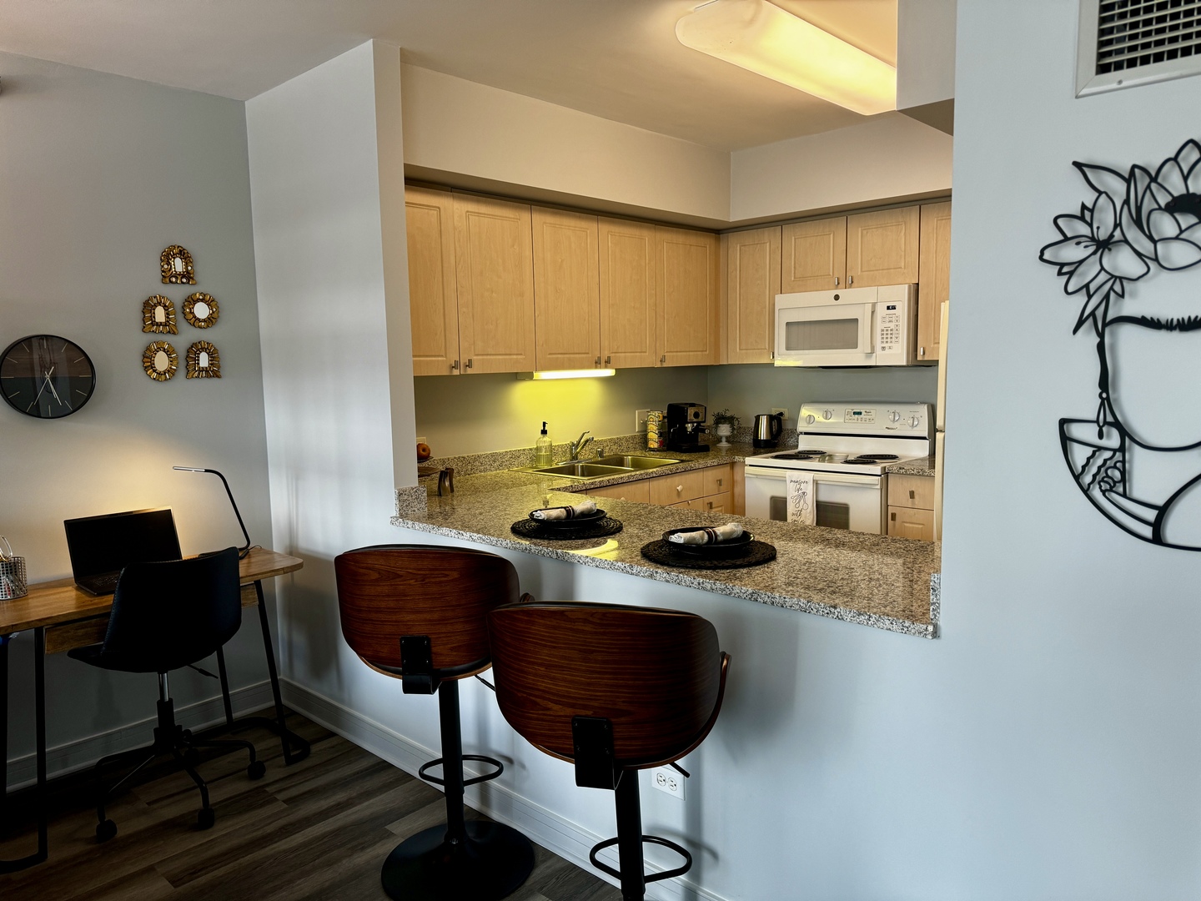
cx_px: 600
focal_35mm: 24
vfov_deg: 56.8
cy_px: 450
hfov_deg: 71.6
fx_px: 833
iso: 125
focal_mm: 6.76
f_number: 1.78
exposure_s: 1/60
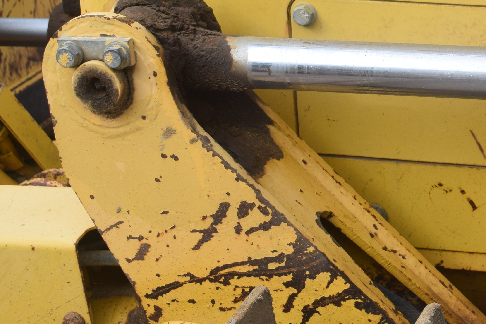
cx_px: 611
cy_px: -10
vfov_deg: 12.4
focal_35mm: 109
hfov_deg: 17.7
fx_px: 1471
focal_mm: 26
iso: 200
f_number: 8
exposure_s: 1/250
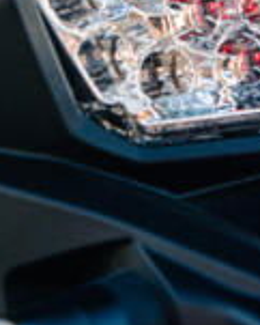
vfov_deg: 8.8
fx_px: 2095
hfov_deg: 7.1
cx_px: 245
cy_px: 5
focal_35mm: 218
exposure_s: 1/160
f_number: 7.1
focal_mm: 70
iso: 320
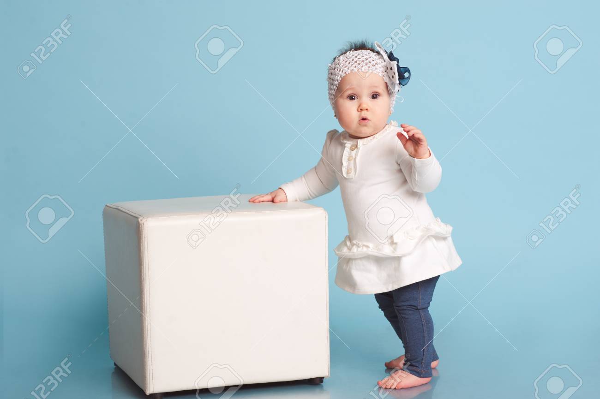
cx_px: 300
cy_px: 200
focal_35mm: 85
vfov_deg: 16.1
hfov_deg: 23.9
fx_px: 1416
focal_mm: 85
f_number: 6.3
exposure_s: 1/160
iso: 200
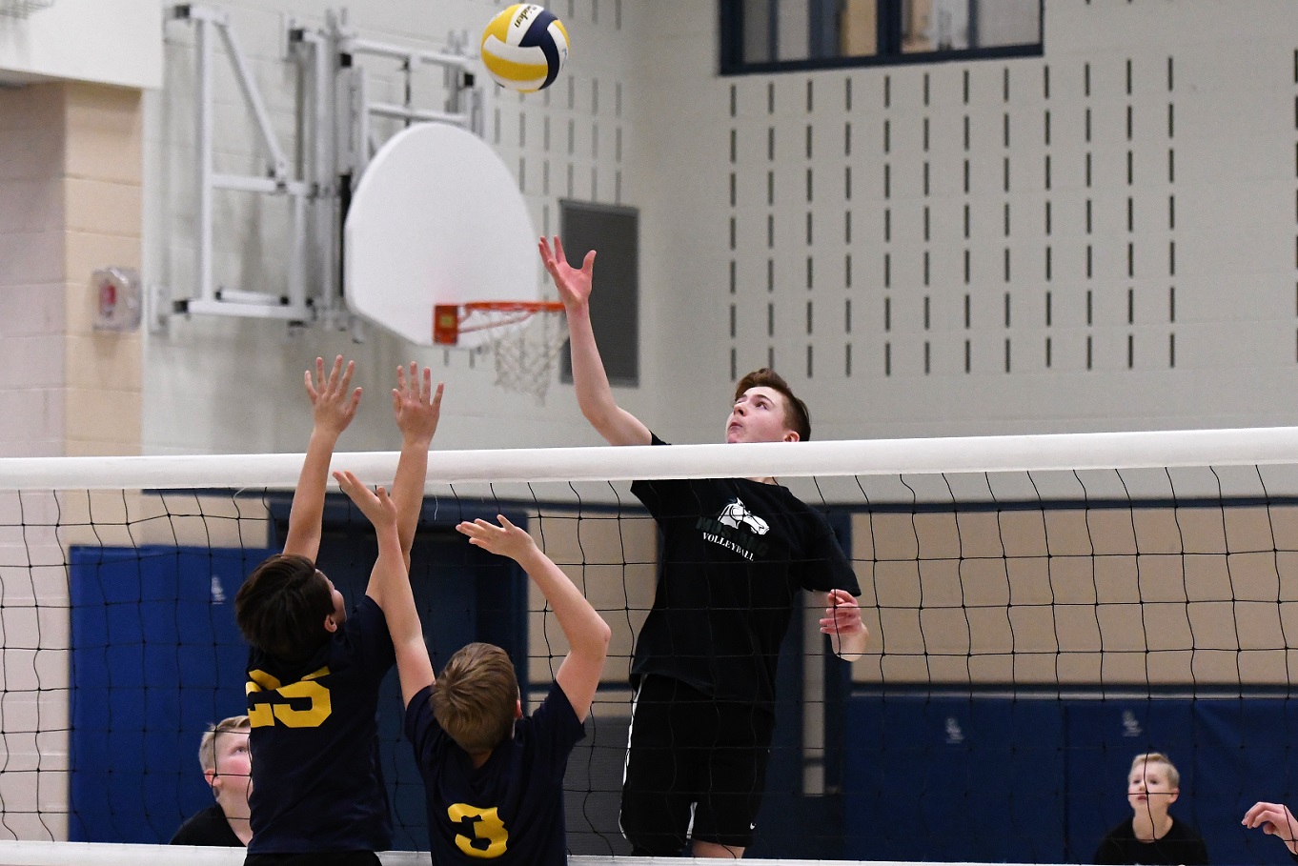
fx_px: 4328
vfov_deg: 11.4
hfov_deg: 17.1
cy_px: 433
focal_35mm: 120
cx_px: 649
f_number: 2.8
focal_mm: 80
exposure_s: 1/1000
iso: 4500
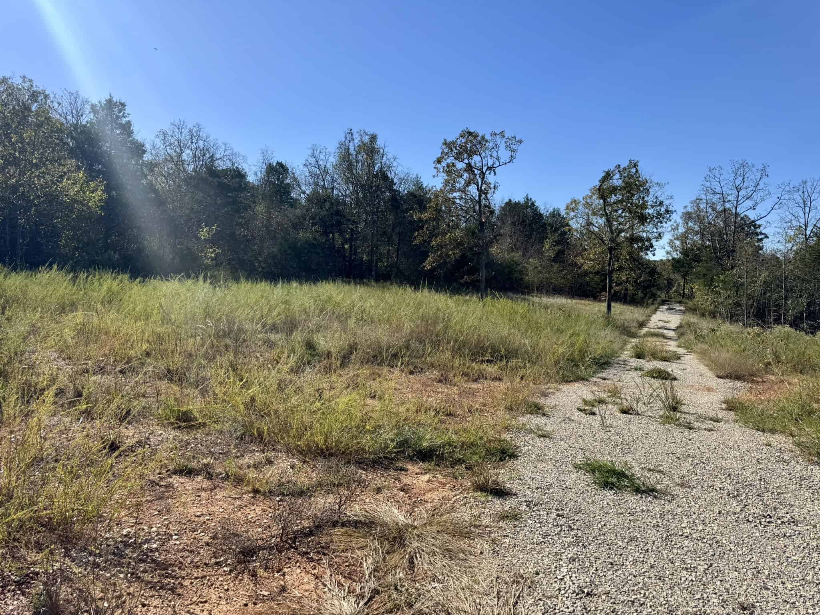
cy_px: 308
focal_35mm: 24
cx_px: 410
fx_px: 569
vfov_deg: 56.8
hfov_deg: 71.6
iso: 80
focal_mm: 6.8
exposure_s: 1/4608
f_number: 1.8
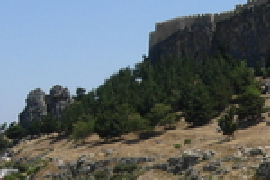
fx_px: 1125
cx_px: 245
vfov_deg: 9.1
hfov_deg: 13.6
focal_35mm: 150
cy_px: 203
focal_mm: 7.5
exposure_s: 1/352
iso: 50
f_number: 6.8
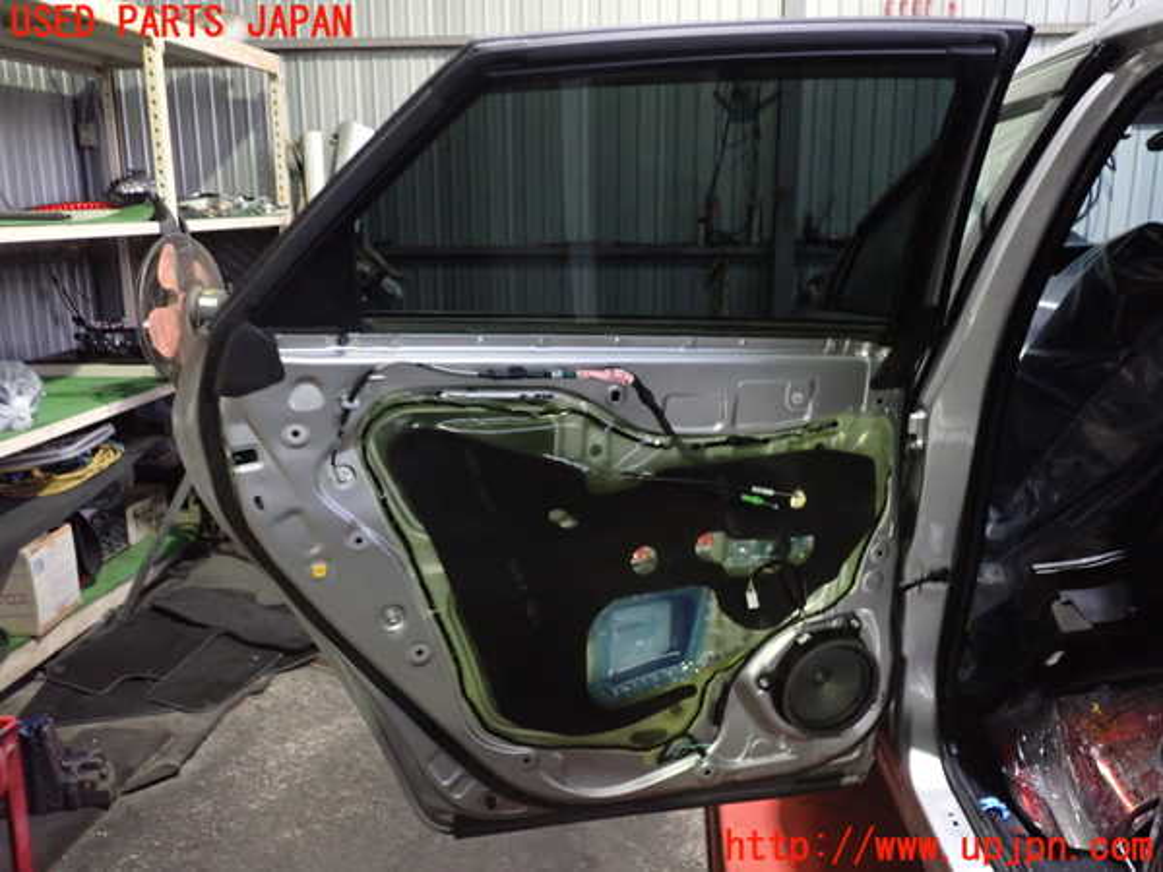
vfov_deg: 46.8
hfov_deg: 60.0
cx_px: 582
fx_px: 1008
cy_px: 436
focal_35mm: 30
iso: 640
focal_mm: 5.4
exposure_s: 1/30
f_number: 2.3
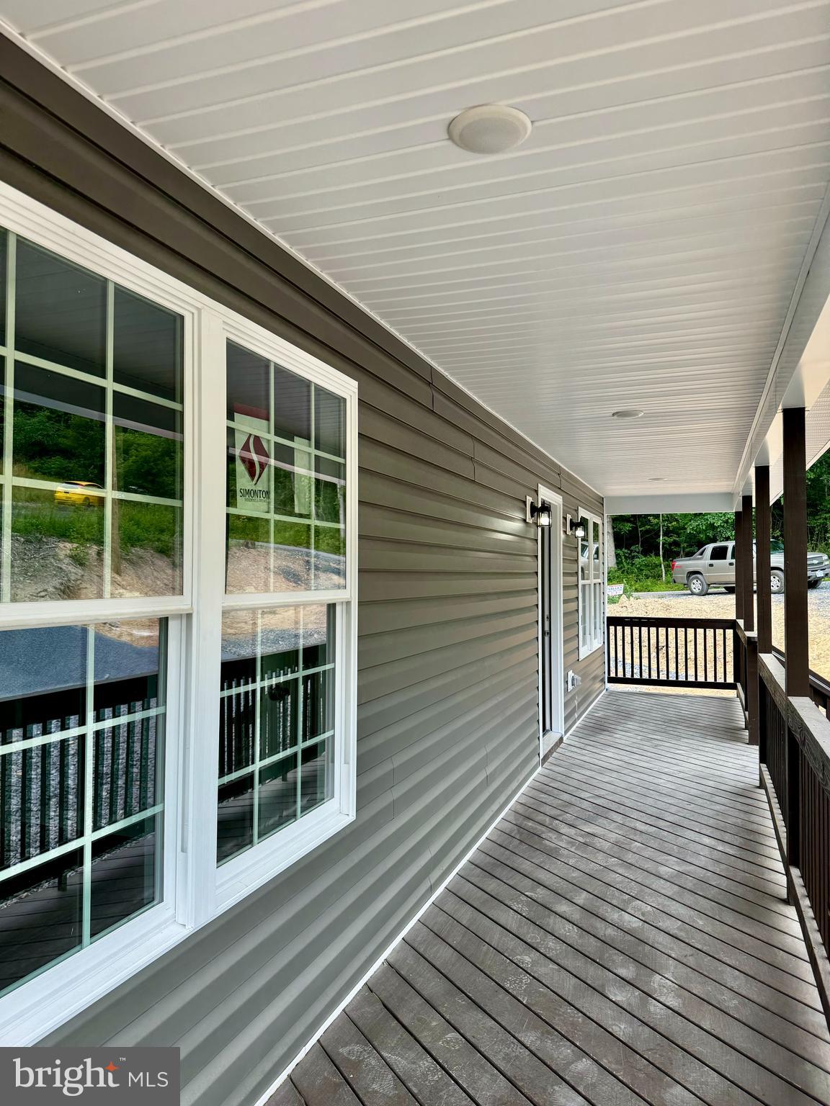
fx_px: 767
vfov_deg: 71.6
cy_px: 553
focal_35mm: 24
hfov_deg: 56.8
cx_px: 415
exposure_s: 1/531
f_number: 1.78
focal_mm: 6.76
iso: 80
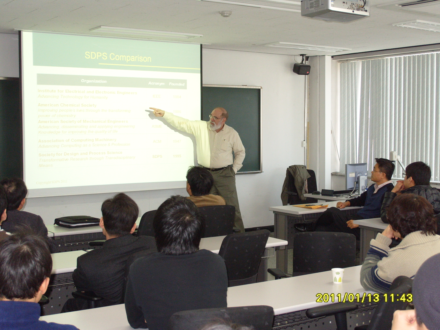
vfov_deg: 29.1
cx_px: 220
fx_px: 636
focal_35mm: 50
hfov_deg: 38.2
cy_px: 165
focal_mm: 11.1
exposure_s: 1/60
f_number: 3.1
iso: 200
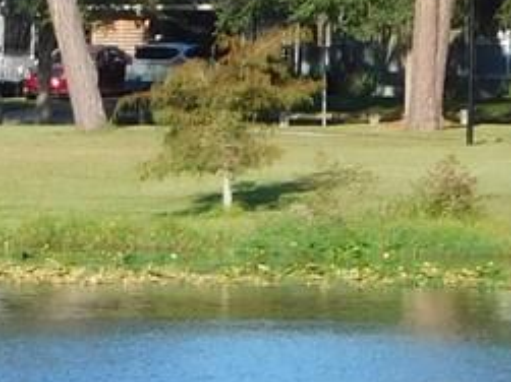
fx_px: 8573
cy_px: 634
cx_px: -664
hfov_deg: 3.4
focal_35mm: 581
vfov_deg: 2.6
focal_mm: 16.1
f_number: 4.5
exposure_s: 1/500
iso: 125
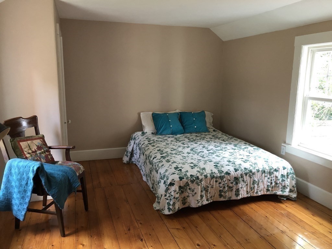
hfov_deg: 63.4
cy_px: 124
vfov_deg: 49.7
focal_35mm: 28
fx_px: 269
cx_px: 166
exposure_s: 1/11
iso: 100
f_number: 1.8
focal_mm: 3.99
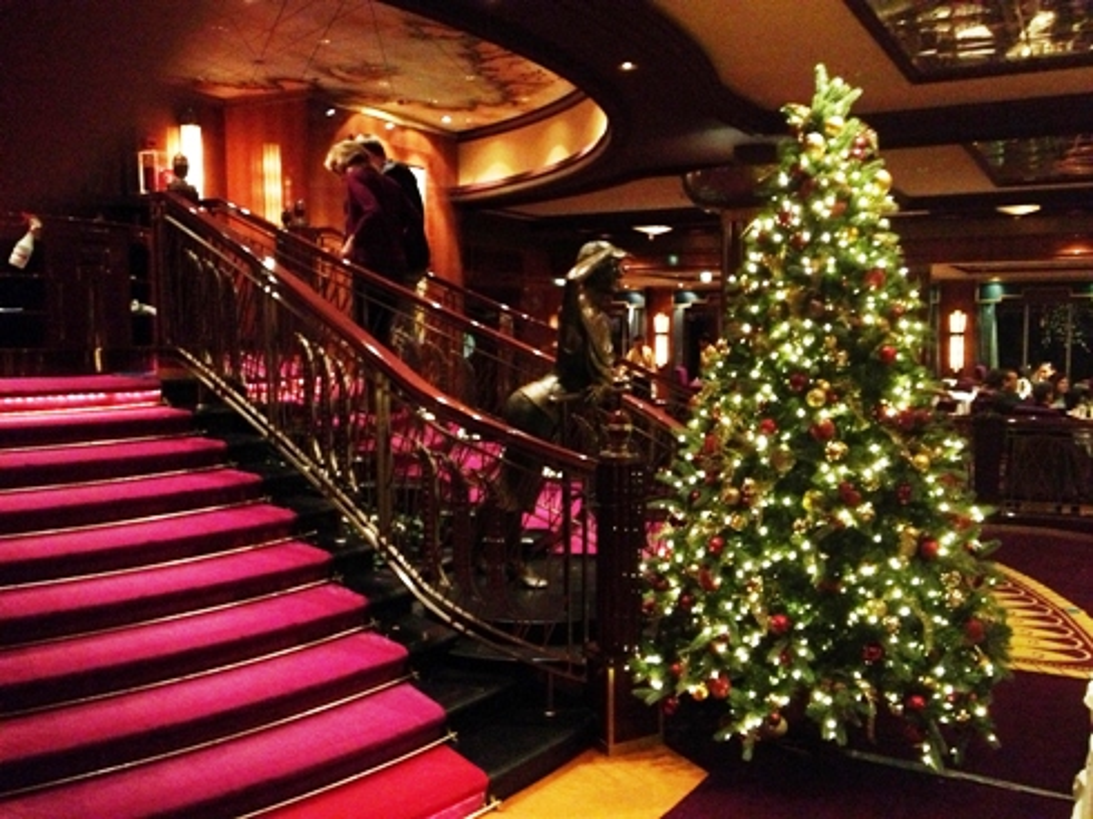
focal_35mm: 35
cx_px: 546
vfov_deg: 40.7
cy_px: 410
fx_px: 1105
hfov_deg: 52.6
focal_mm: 4.28
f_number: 2.4
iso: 800
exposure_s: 1/15
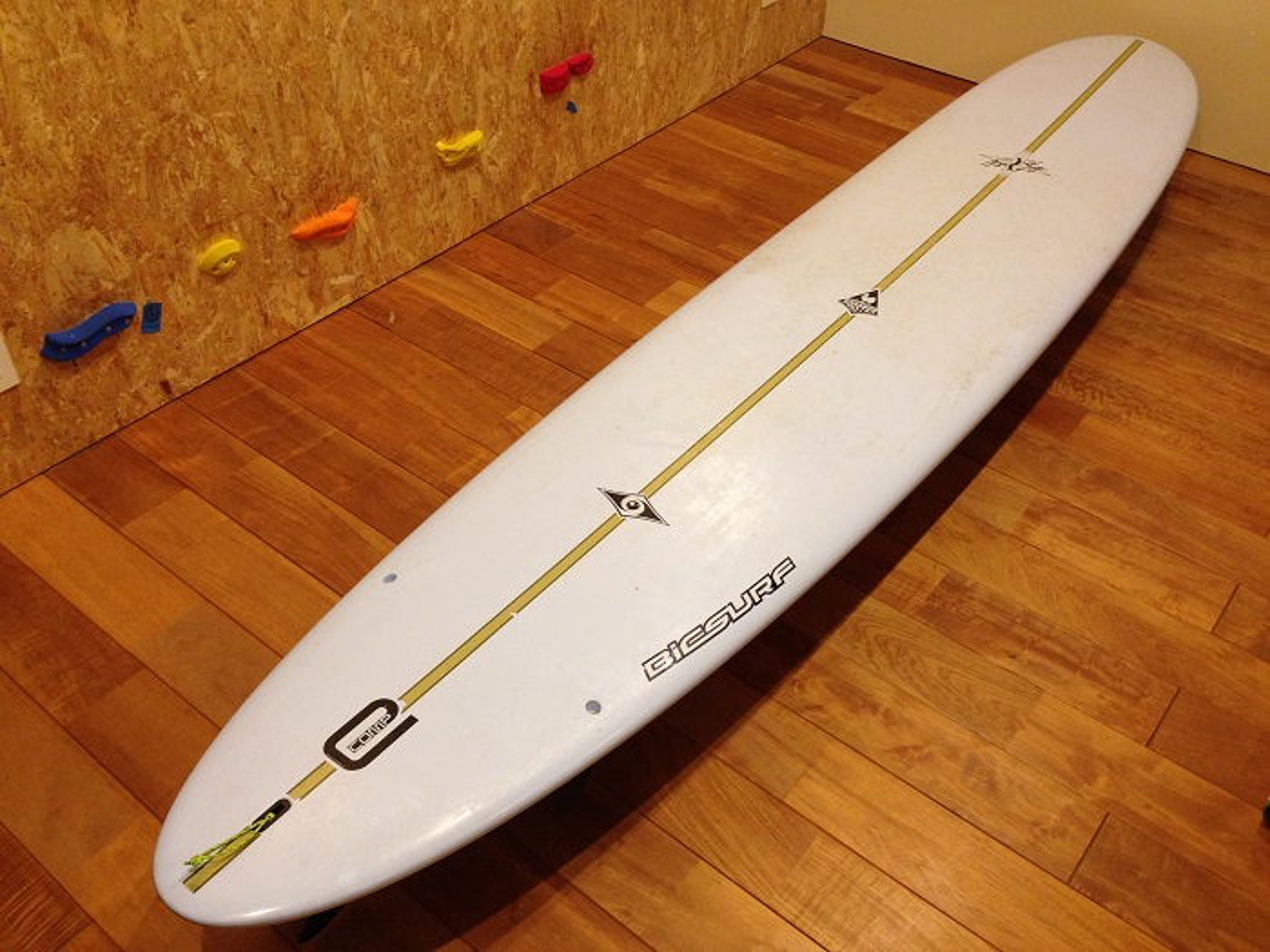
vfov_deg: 42.9
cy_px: 476
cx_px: 635
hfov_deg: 55.4
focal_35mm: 33
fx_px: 1211
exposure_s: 1/20
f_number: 2.4
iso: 125
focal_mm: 4.12
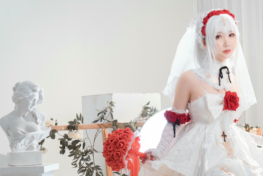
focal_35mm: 80
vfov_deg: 16.9
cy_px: 151
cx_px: 163
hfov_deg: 25.3
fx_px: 584
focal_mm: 40
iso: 200
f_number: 2.8
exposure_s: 1/80
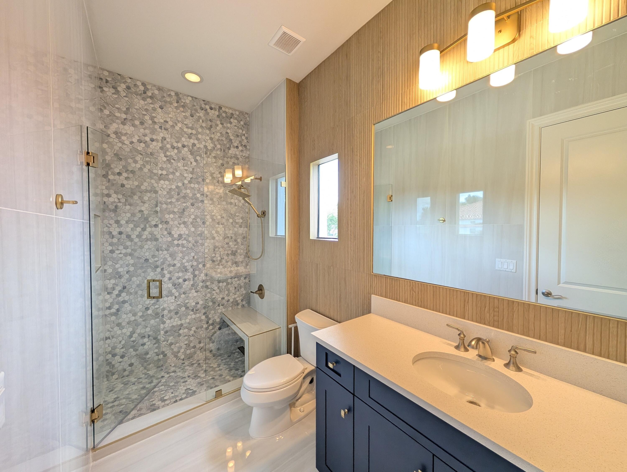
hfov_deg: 110.5
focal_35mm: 12
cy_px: 236
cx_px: 314
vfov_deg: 94.6
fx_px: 218
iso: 98
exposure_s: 1/120
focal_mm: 2.02
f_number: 1.7
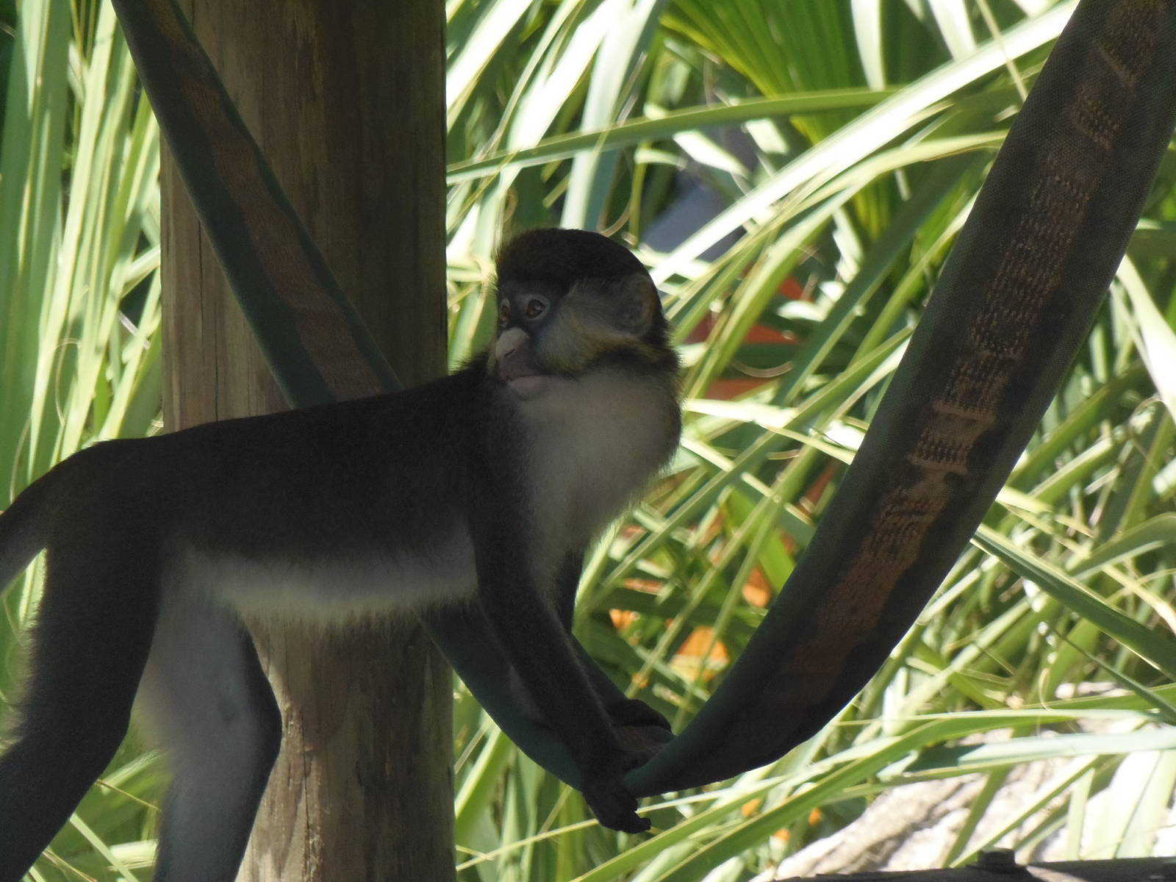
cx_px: 588
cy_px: 441
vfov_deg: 2.2
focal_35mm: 681
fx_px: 23135
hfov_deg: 2.9
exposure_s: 1/320
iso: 250
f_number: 5.3
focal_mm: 126.2
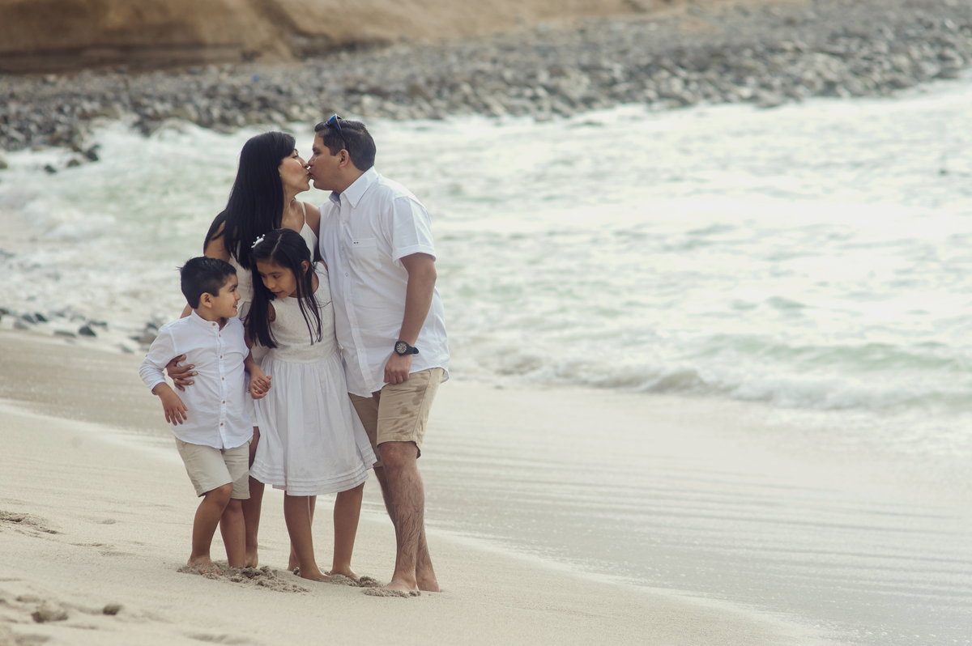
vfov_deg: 10.1
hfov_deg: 15.2
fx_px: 3642
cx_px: 486
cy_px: 323
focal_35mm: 135
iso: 400
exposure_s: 1/1000
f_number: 4
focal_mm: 135
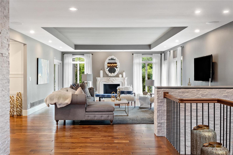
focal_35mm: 36
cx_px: 116
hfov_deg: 53.1
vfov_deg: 36.9
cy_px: 78
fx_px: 233
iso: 400
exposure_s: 1/125
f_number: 8
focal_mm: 18
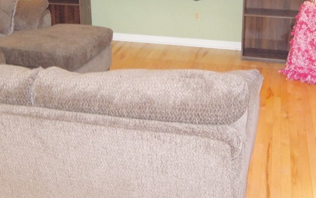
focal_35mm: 50
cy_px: 30
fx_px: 431
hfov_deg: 40.1
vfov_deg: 25.3
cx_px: 127
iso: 500
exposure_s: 1/30
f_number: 2.8
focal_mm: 4.3
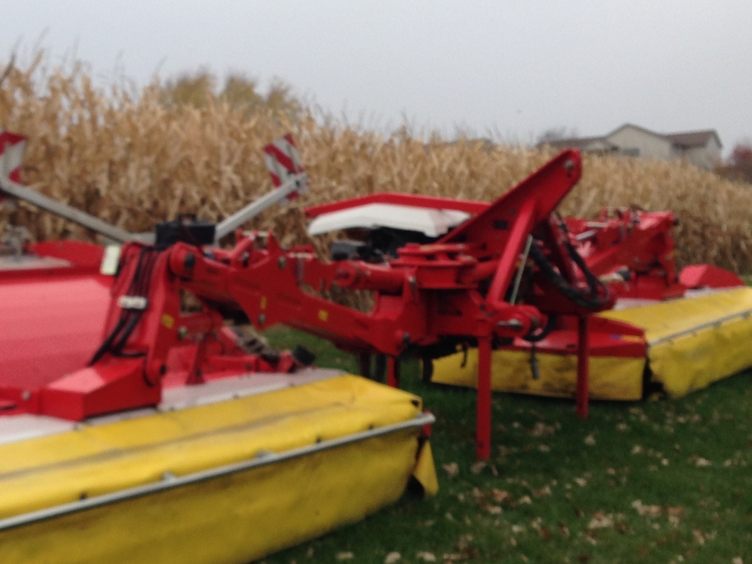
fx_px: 1456
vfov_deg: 21.9
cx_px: 178
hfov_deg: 28.5
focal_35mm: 67
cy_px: 310
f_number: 2.4
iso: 50
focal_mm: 4.12
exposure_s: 1/638
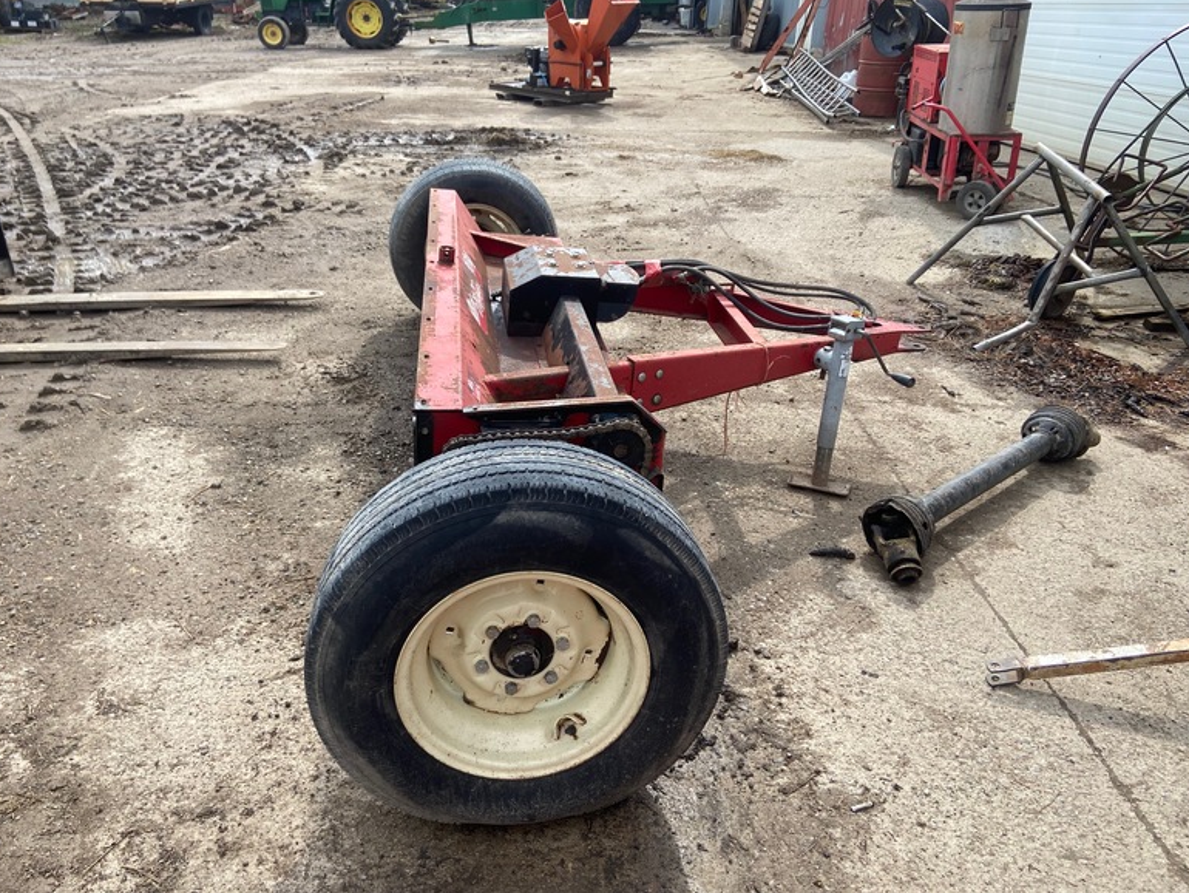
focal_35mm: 27
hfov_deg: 65.3
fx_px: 928
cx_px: 594
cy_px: 431
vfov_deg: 51.4
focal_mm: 4.25
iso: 32
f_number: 1.8
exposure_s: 1/1608
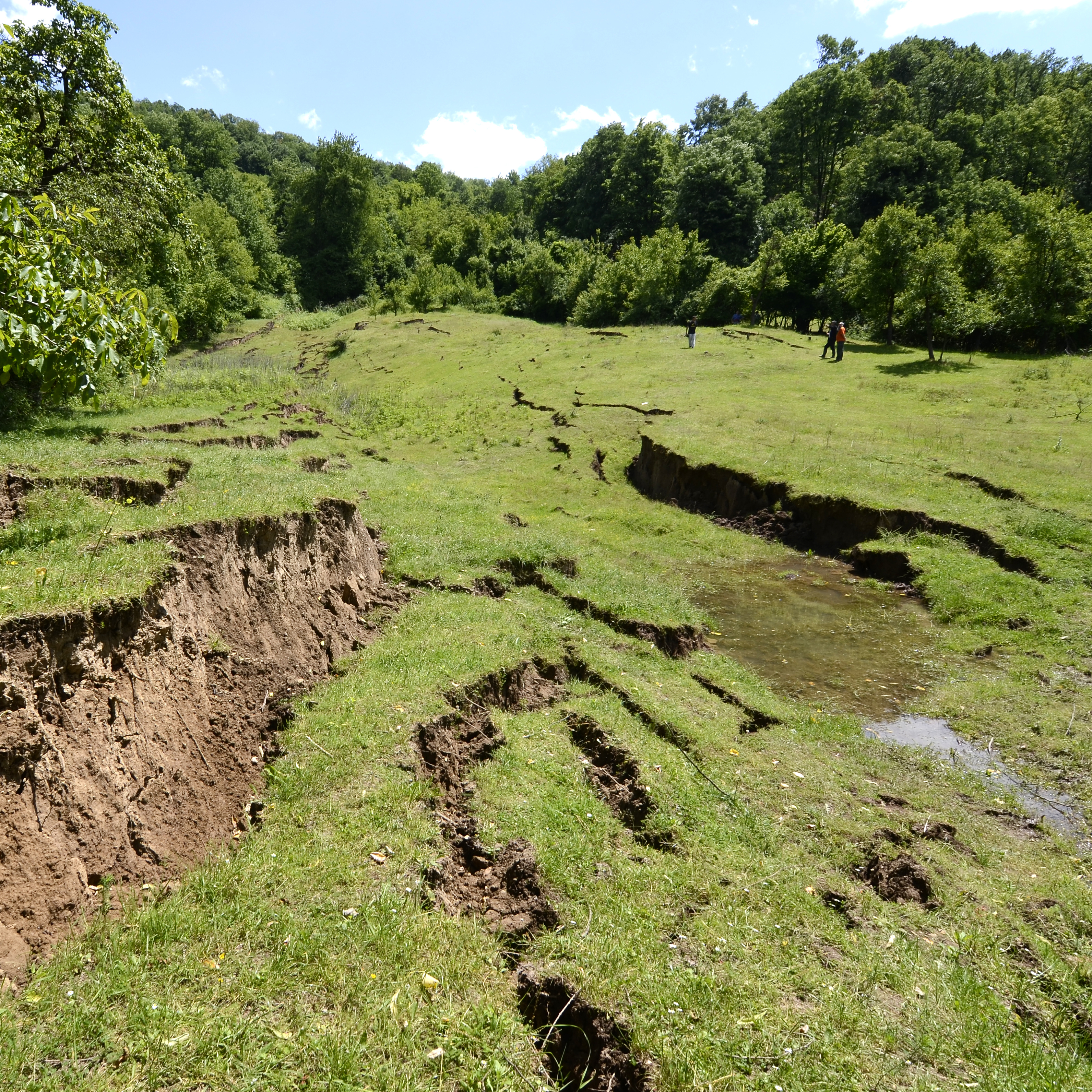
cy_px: 536
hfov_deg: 68.7
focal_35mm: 22
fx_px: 773
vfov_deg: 70.5
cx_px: 372
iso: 100
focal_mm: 11
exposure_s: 1/160
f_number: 9
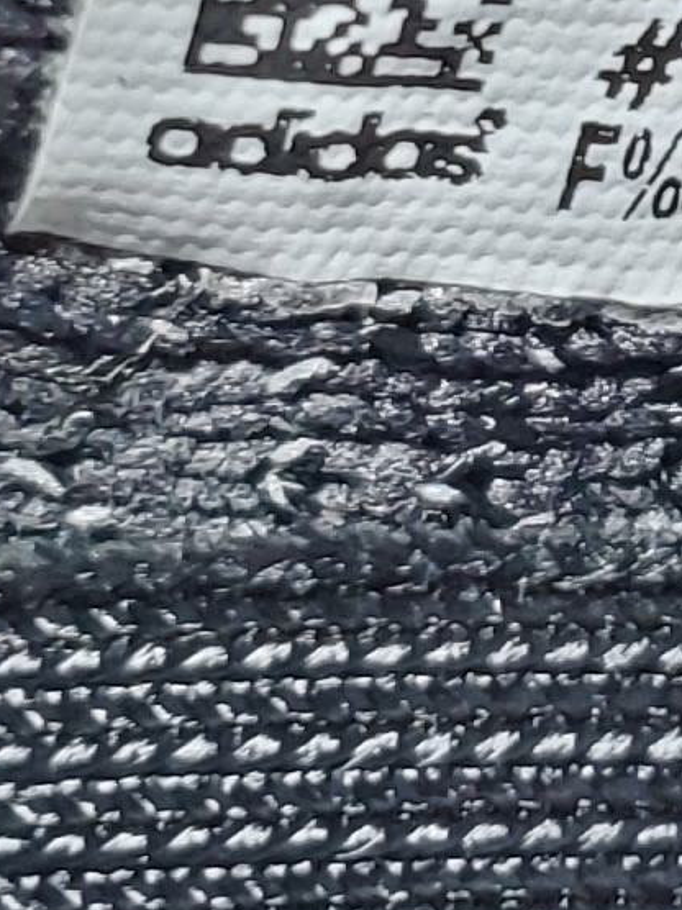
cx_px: 874
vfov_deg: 10.3
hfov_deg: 7.8
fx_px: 4967
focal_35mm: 189
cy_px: -159
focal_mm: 4.3
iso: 64
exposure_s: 1/100
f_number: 1.5
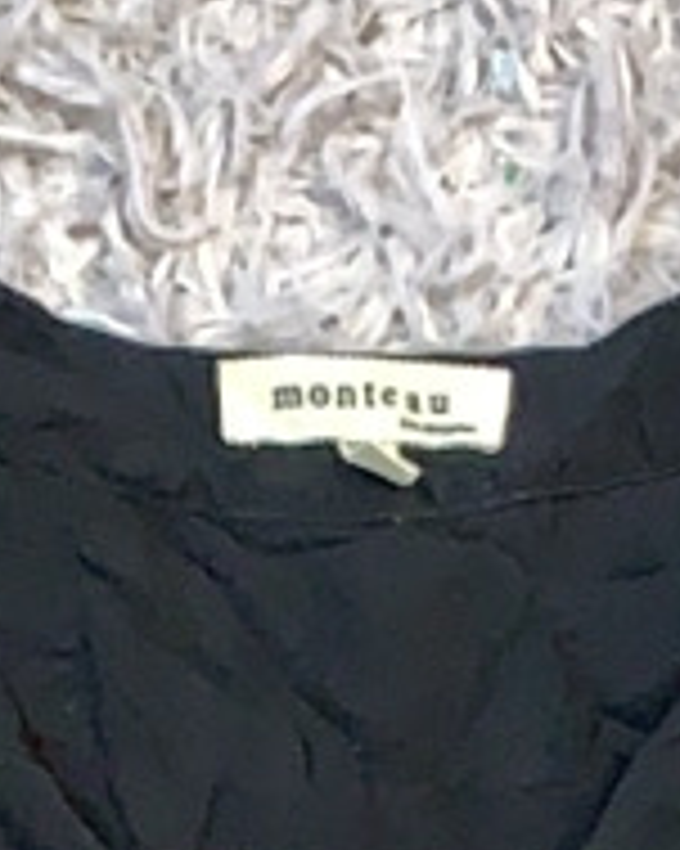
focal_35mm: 145
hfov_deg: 10.6
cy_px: 1979
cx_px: 419
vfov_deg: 11.3
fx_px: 3651
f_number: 1.8
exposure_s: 1/100
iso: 100
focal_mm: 4.25
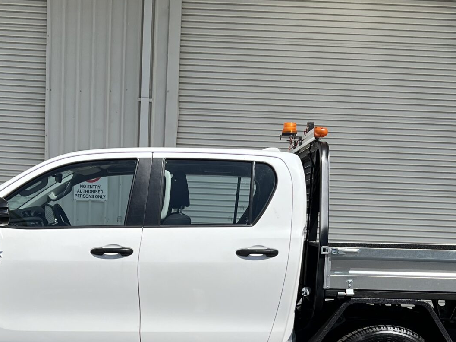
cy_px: 336
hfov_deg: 30.7
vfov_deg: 22.4
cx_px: 189
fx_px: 830
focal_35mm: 63
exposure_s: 1/6211
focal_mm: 5.7
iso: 50
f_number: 1.5
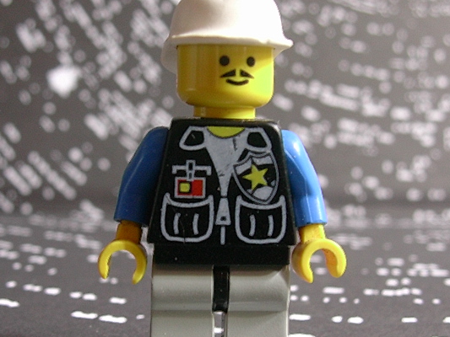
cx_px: 223
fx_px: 702
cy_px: 168
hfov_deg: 35.5
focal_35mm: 54
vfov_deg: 27.0
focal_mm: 6.7
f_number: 2.9
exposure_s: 1/4
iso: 89
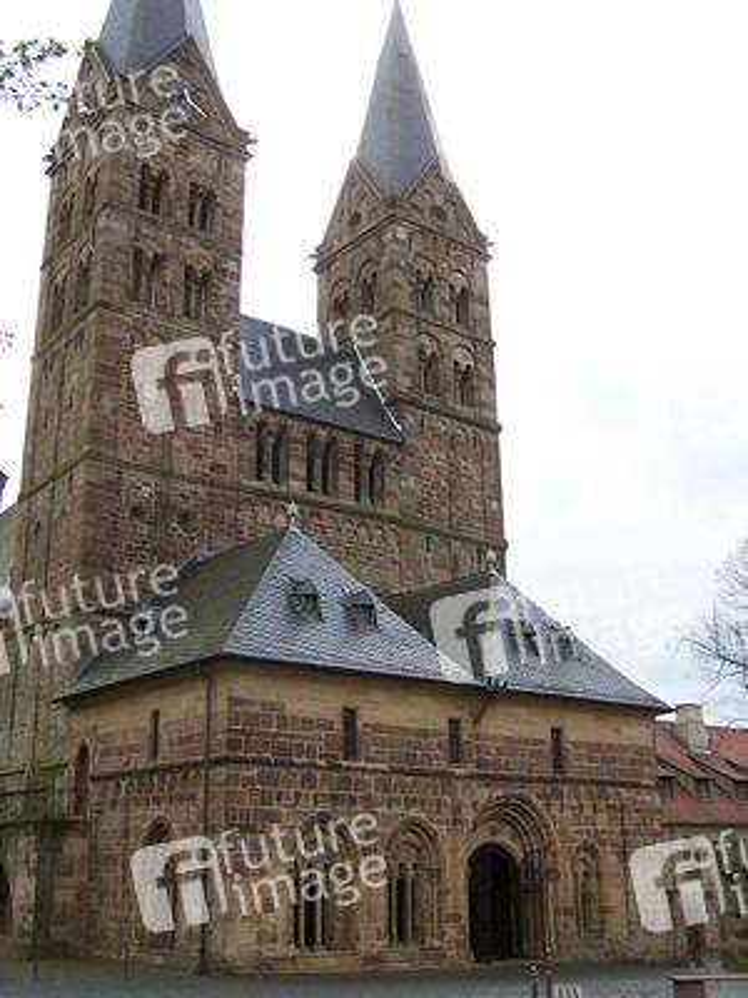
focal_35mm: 38
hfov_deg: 37.7
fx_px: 1095
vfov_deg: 49.0
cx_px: 374
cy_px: 499
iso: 80
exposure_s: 1/500
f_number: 2.8
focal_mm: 6.3
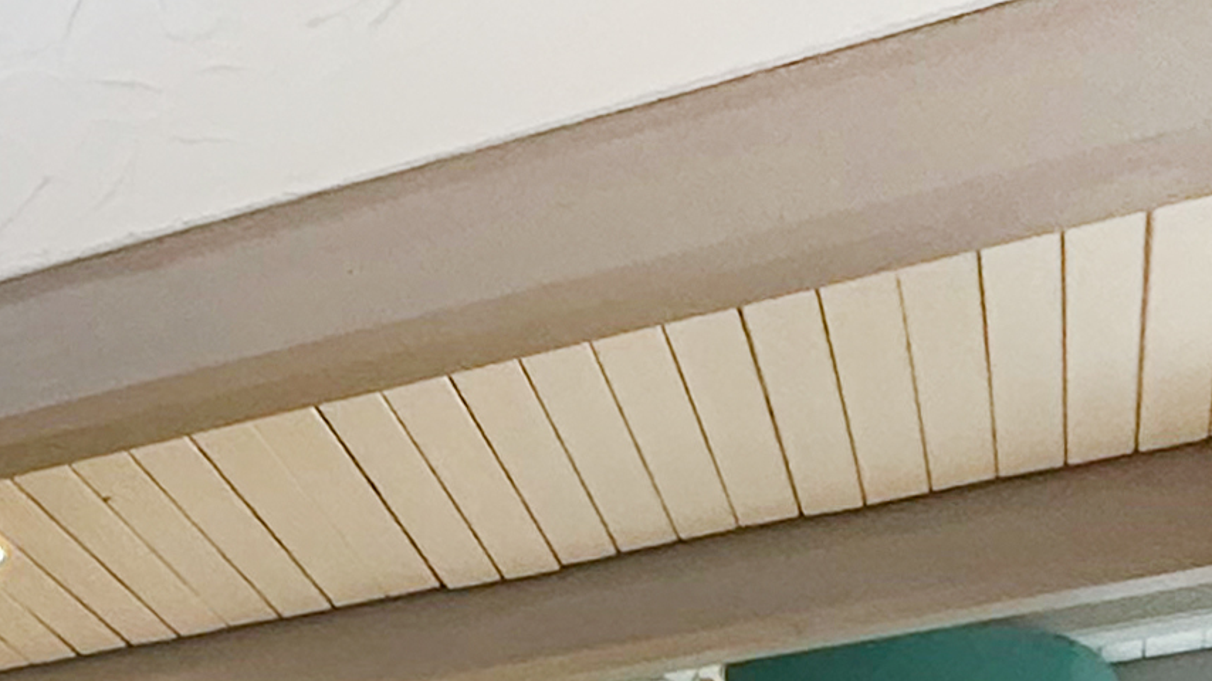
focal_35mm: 72
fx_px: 2313
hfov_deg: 24.1
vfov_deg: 14.3
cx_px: -524
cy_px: 1308
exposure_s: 1/50
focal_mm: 2.22
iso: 250
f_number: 2.2
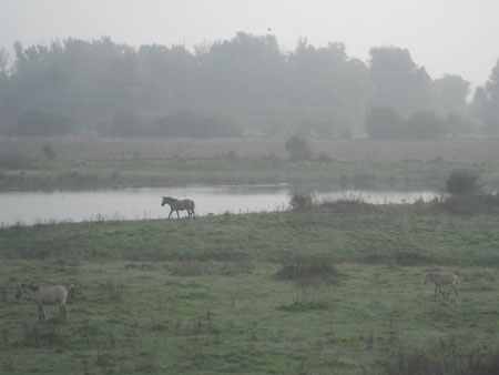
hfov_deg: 18.2
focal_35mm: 108
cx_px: 250
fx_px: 1558
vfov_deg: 13.7
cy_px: 188
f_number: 5.1
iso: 80
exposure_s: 1/139
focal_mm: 19.6
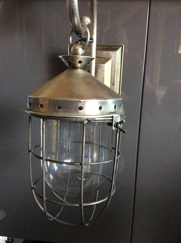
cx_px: 90
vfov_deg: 56.9
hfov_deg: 44.1
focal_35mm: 32
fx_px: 224
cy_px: 122
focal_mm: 3.3
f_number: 2.4
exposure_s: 1/25
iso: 200
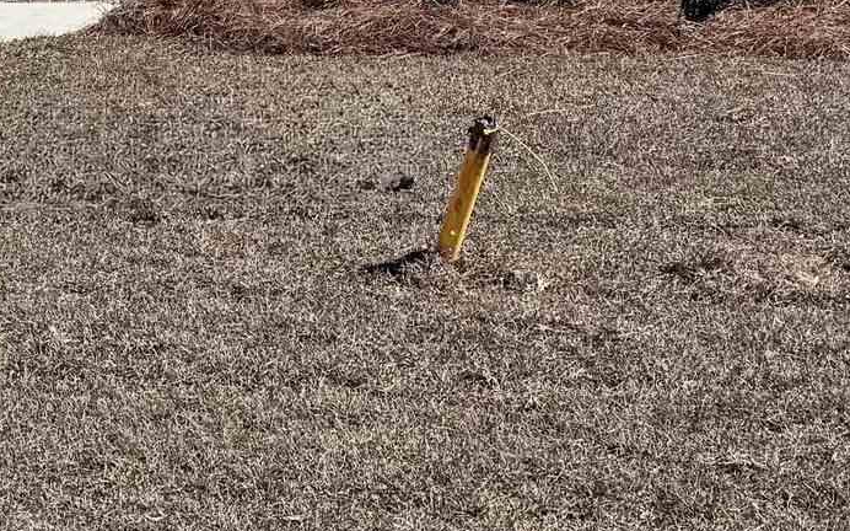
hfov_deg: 18.2
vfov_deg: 10.7
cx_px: 86
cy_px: -495
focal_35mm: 113
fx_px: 2617
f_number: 1.78
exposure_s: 1/4950
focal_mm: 6.76
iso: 80
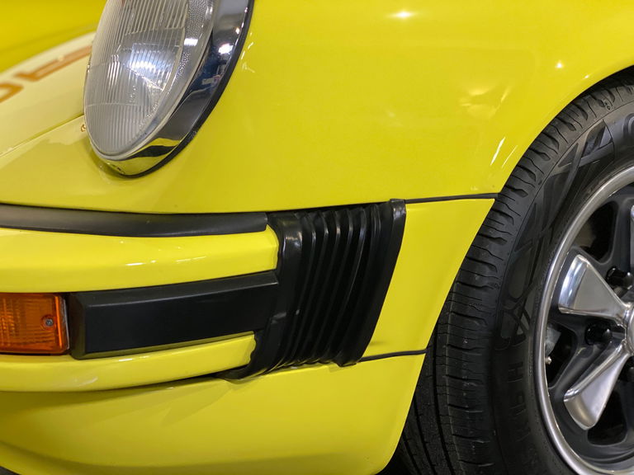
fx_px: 952
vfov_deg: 28.0
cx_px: 317
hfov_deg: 36.8
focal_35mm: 52
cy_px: 238
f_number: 2
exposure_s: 1/40
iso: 250
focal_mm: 6
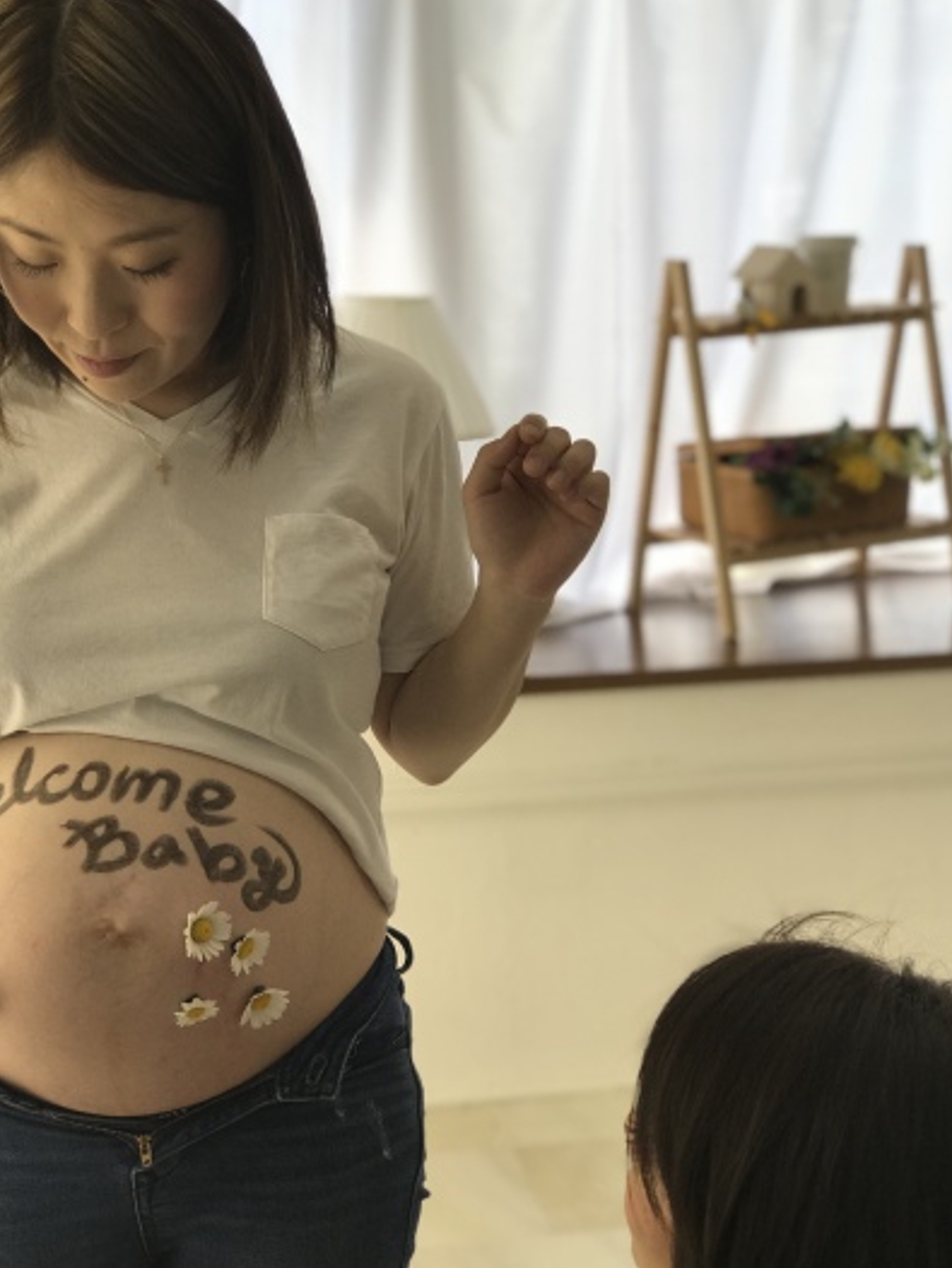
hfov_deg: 22.6
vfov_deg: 29.8
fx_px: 2382
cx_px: 427
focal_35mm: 65
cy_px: 653
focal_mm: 6.6
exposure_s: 1/111
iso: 20
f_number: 2.8
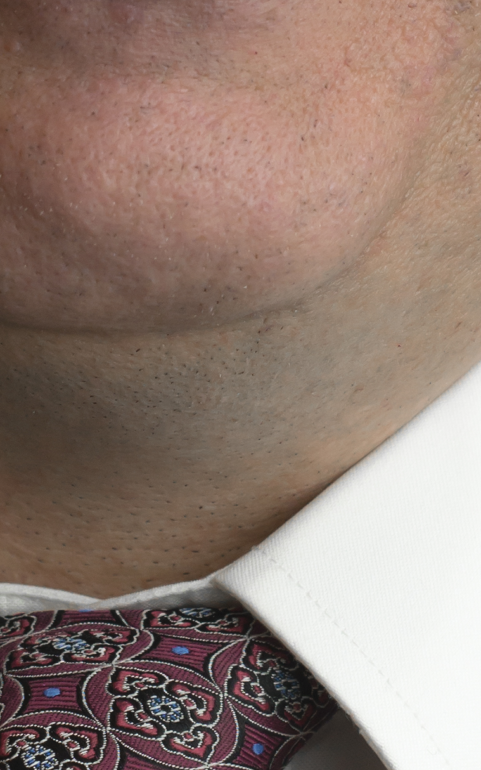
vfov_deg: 6.8
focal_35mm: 309
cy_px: 259
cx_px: 267
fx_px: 6479
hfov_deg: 4.3
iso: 560
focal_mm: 50
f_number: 5.6
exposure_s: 1/125
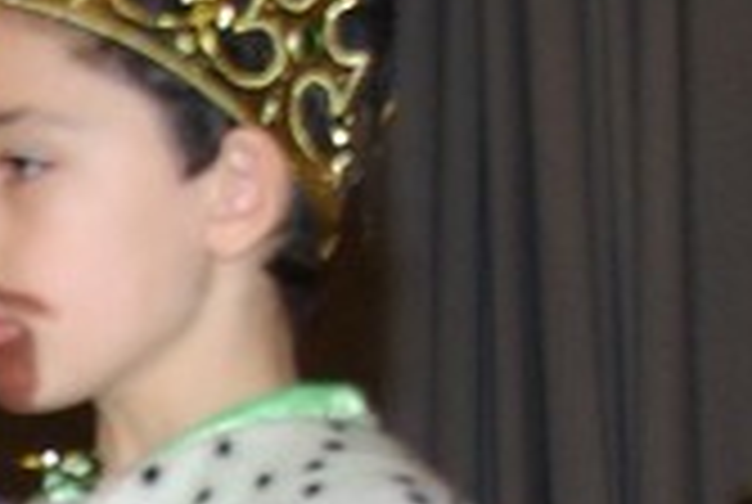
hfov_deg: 6.1
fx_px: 6965
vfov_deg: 4.0
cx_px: -644
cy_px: 1334
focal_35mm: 333
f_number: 5.6
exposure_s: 1/45
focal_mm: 29
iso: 400
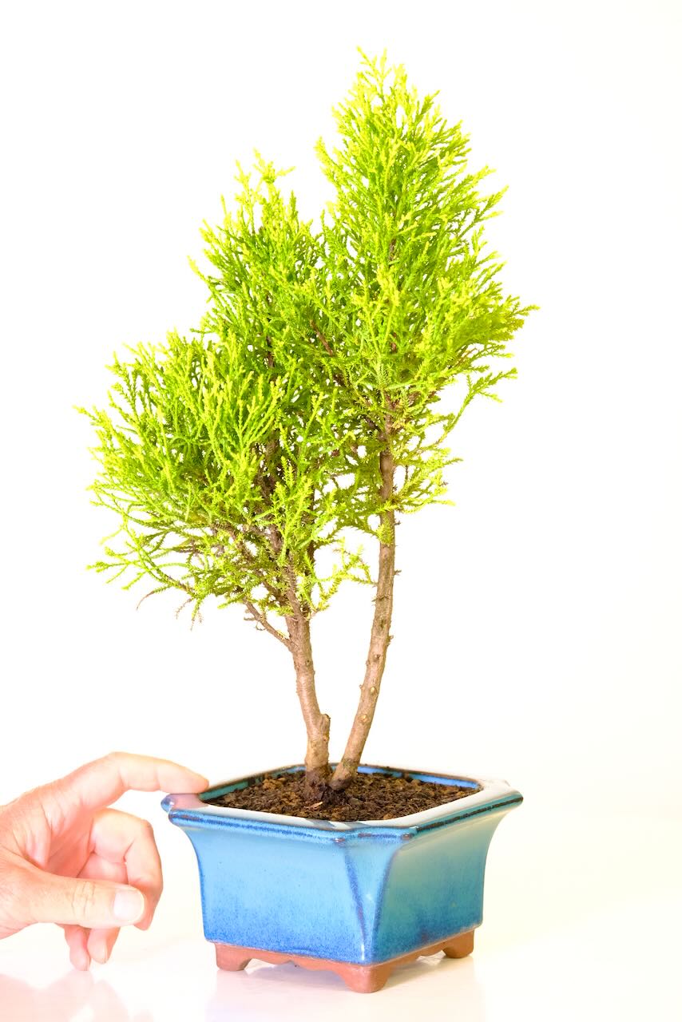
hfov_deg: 11.7
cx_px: 341
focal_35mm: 117
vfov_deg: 17.5
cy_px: 511
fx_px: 3323
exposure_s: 1/15
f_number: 8
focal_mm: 77.9
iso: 2500
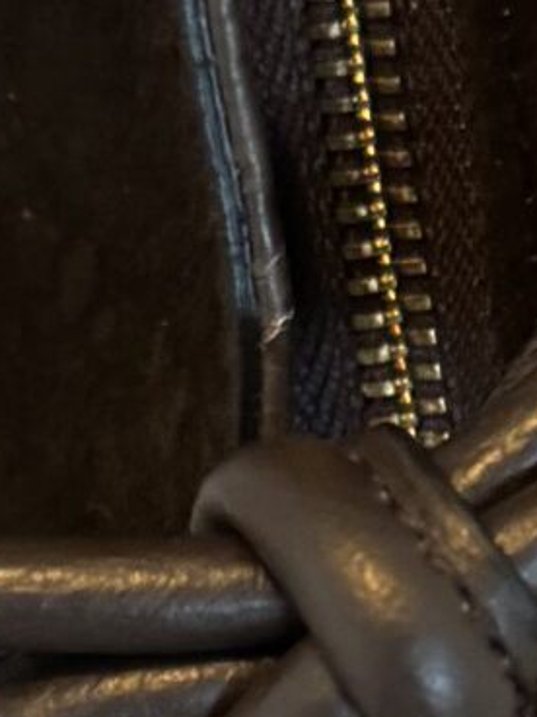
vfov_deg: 11.8
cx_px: 535
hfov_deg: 8.8
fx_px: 3454
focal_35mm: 167
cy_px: 528
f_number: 1.78
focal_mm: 6.76
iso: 800
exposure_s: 1/34
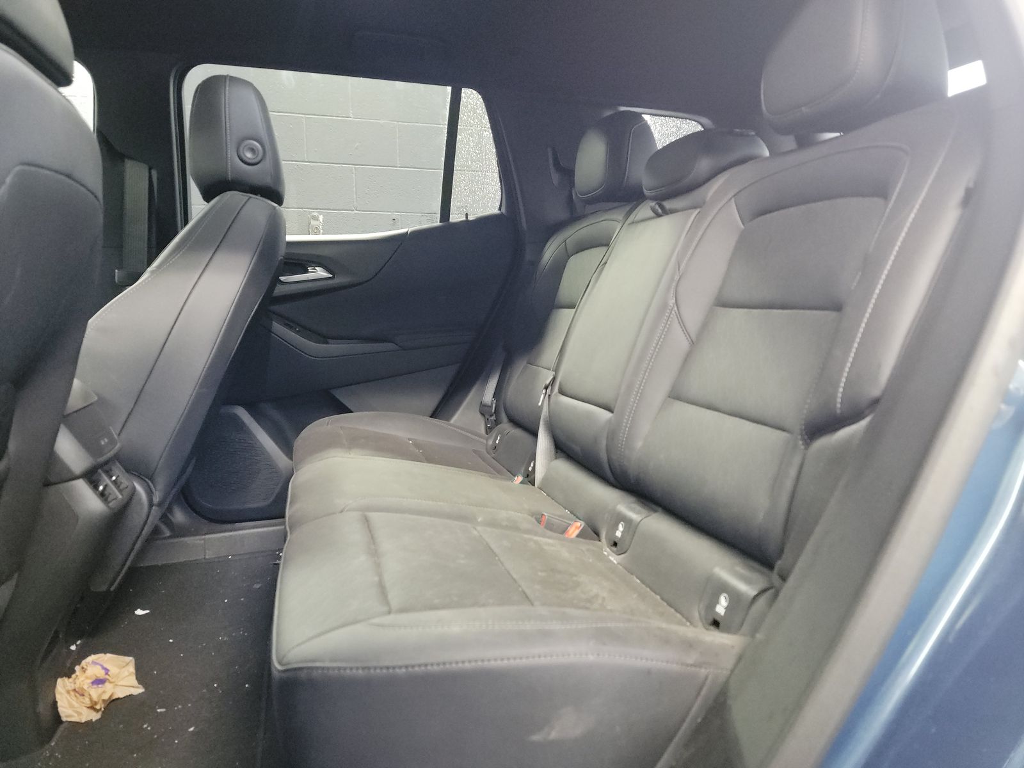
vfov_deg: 56.8
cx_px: 512
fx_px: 710
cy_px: 384
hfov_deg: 71.6
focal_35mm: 24
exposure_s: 1/59
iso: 1865
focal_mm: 6.7
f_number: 1.8
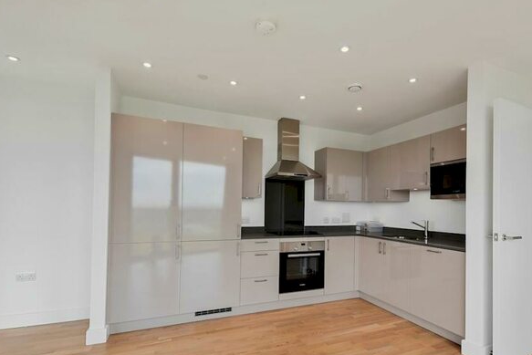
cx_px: 297
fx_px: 266
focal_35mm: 18
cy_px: 206
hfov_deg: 89.6
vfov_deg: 67.0
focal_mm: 10
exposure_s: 1/30
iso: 160
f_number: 5.6
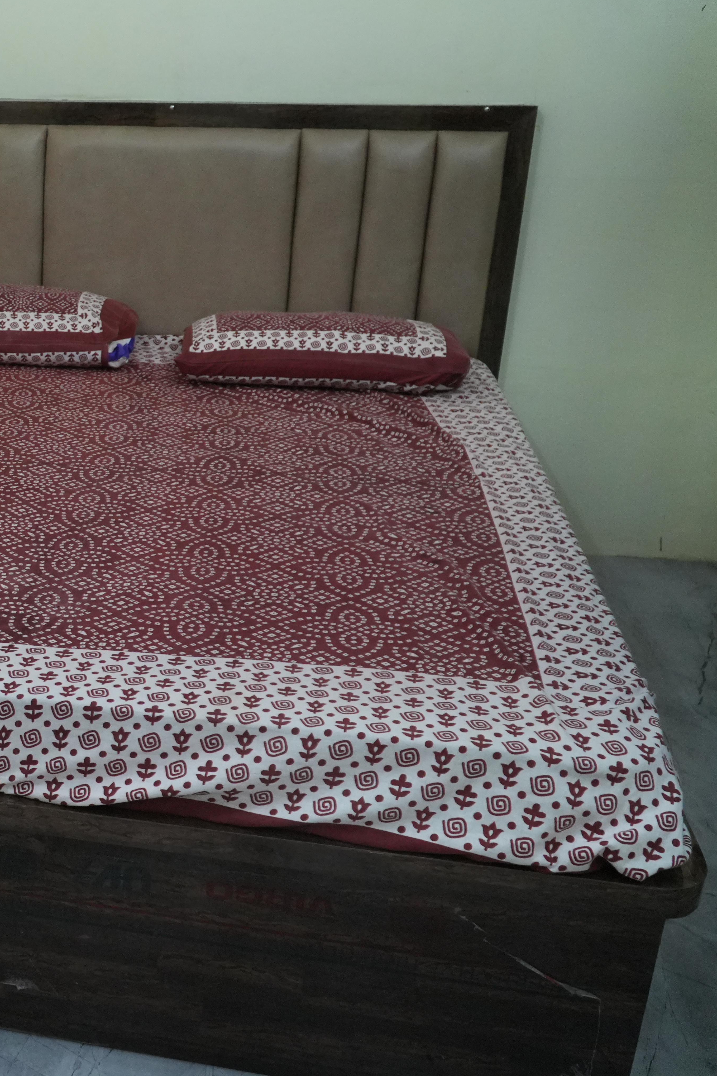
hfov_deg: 29.5
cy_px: 532
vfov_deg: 47.4
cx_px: -68
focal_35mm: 41
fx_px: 1225
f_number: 4
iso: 2500
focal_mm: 18
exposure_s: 1/160
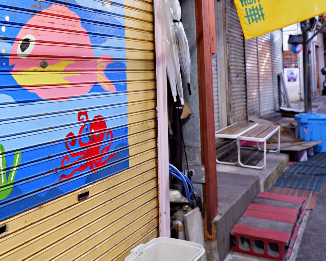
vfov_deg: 33.9
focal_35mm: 43
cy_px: 55
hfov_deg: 41.1
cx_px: 65
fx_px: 415
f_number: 3.5
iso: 2500
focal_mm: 15
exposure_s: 1/34
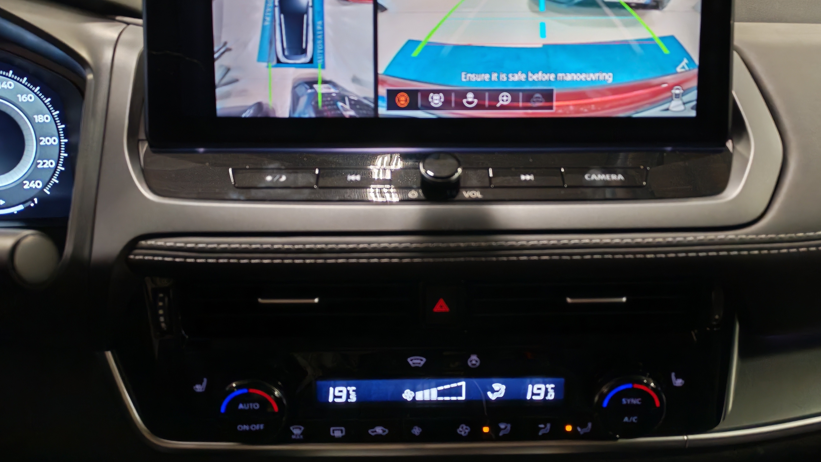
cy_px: 193
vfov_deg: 31.1
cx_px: 417
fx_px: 827
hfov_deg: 52.8
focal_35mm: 38
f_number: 1.9
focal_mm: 6.12
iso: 1000
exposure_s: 1/100
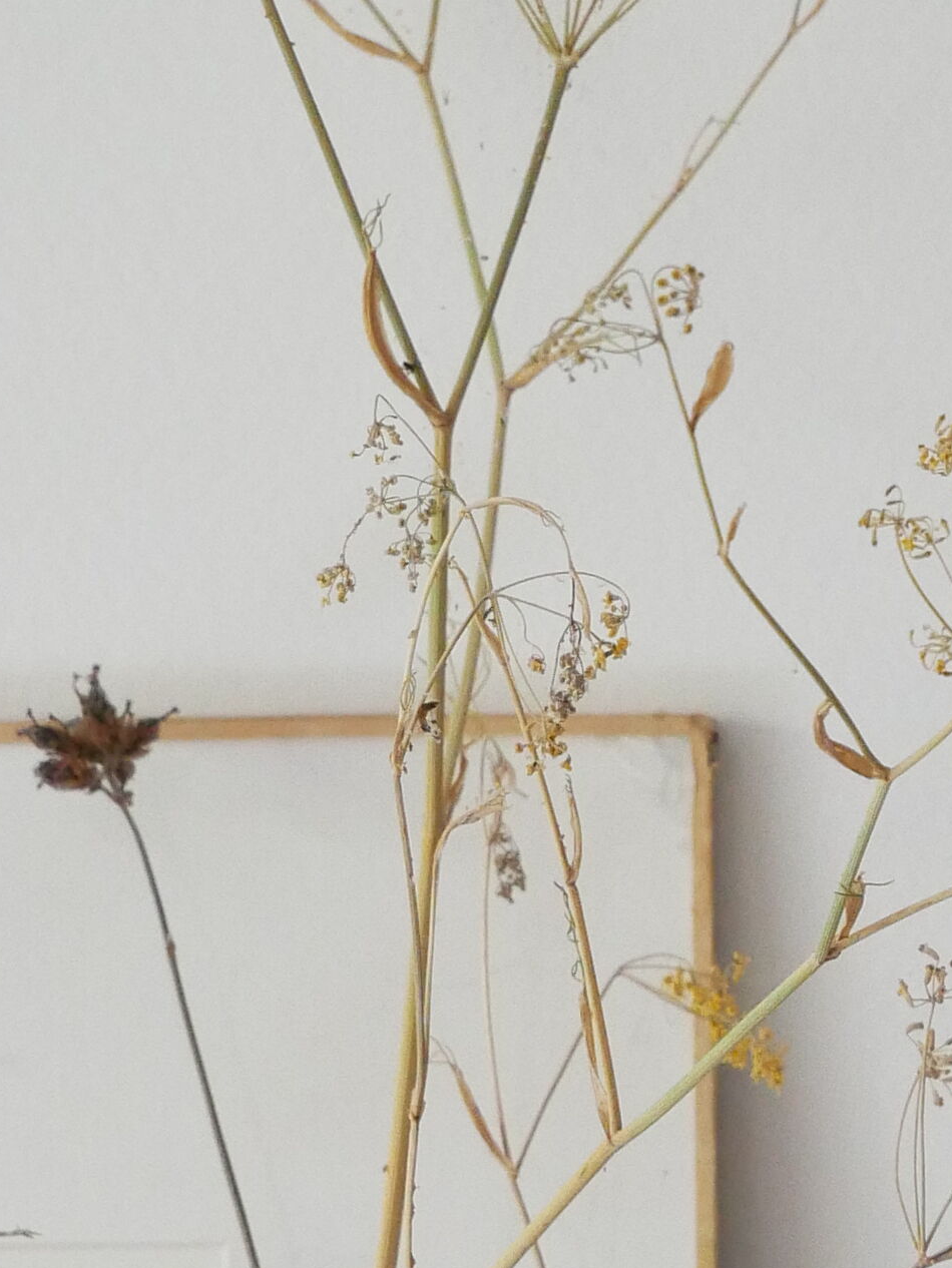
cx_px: 1297
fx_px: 9311
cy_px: 1042
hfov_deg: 5.8
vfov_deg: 7.8
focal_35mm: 254
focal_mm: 35
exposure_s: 1/80
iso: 2000
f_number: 5.2
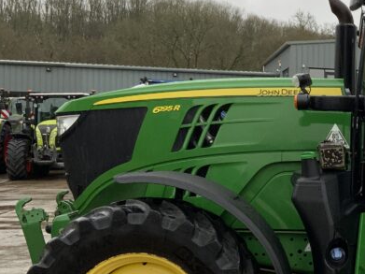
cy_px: 155
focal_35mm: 76
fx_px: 801
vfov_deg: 19.4
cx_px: 415
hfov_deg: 23.8
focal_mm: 3
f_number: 1.8
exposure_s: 1/122
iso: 25
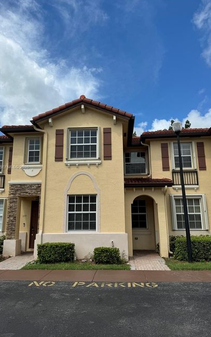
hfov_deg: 47.6
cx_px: 105
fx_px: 239
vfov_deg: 70.4
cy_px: 167
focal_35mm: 26
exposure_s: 1/5348
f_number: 1.78
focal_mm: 6.76
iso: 80
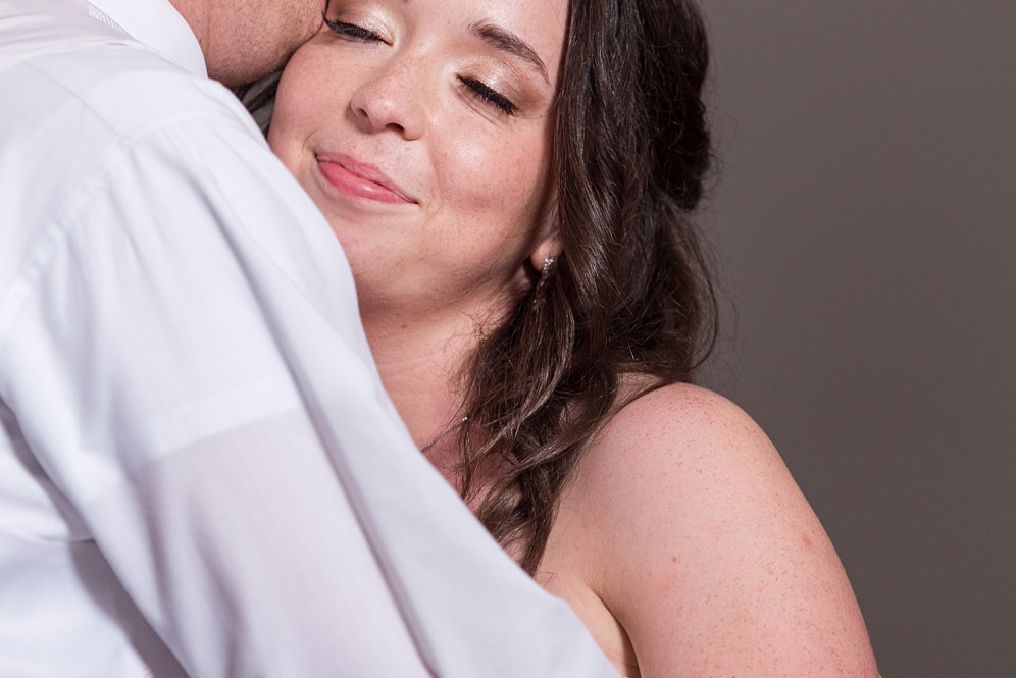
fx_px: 7369
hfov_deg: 7.9
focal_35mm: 261
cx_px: 361
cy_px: 253
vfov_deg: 5.3
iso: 100
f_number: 3.2
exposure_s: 1/200
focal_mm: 130
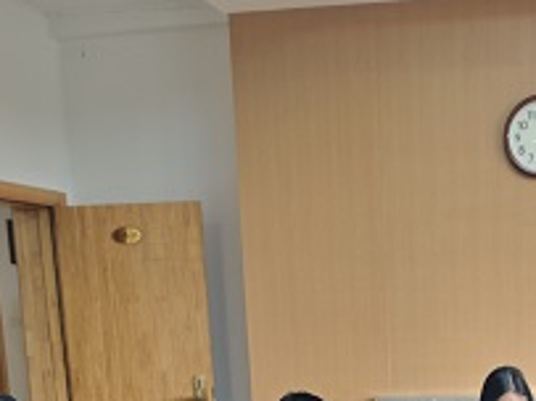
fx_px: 1052
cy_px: 549
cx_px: 452
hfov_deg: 27.8
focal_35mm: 68
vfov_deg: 19.6
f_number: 1.6
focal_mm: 6.55
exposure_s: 1/97.5
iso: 200
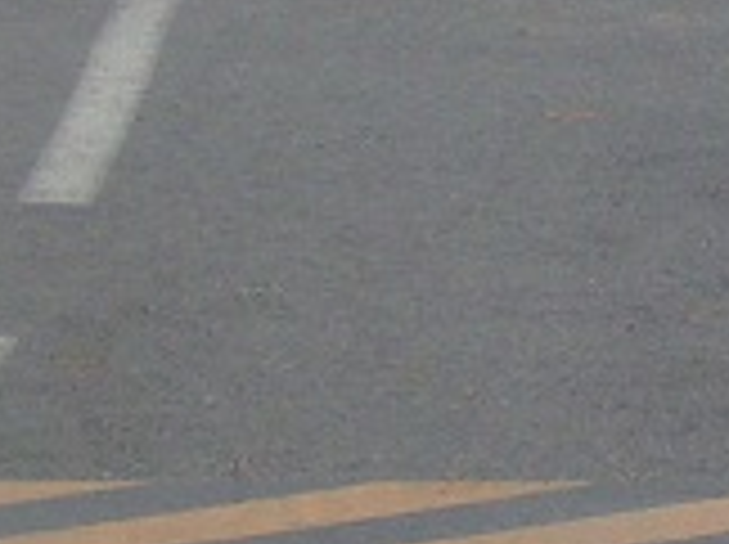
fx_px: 9463
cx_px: 828
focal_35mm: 450
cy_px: -256
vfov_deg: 3.3
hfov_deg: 4.4
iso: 100
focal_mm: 13.9
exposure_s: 1/100
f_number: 3.2
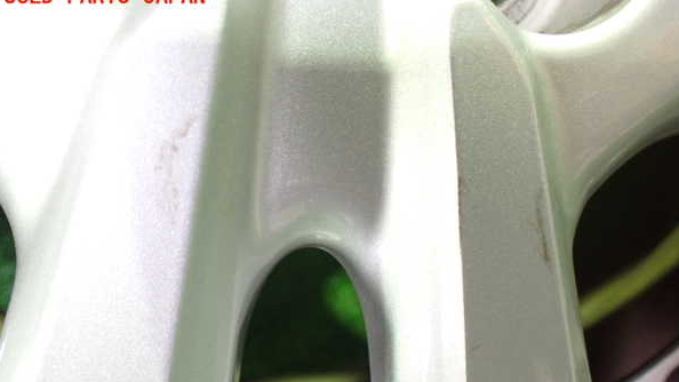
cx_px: 341
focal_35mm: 33
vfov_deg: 35.4
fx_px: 594
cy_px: 239
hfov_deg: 59.5
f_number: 2.3
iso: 1000
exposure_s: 1/30
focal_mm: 5.4
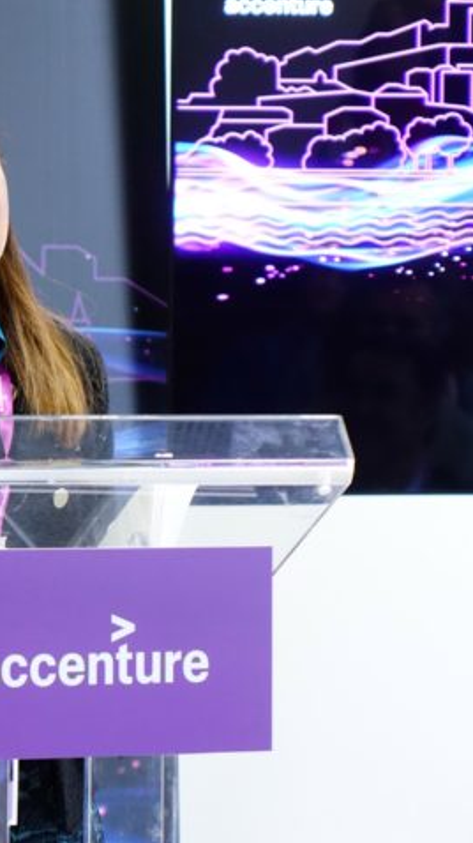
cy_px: 421
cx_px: -46
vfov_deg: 9.2
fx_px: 5222
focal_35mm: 234
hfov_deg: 5.2
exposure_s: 1/50
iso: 1250
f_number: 3.2
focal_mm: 54.09
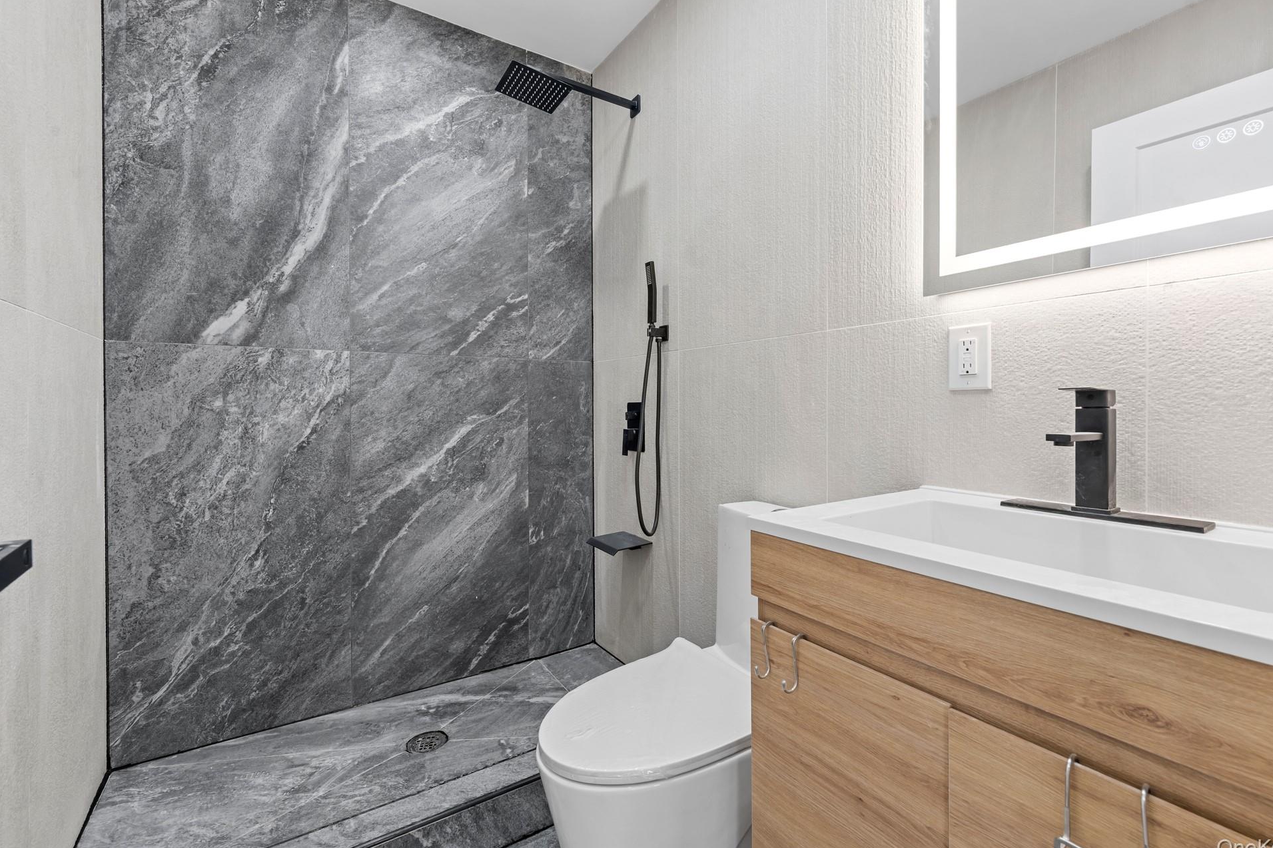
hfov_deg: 100.3
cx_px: 670
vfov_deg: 77.3
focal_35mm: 15
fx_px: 530
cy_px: 409
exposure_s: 1/4
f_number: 10
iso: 400
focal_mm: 14
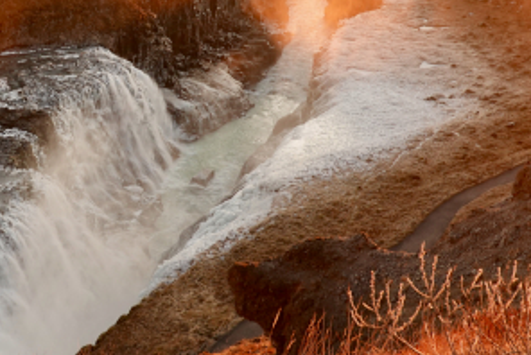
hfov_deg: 29.0
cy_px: 59
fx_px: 1004
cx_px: 115
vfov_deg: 19.8
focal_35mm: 68
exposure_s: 1/30
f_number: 6.3
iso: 160
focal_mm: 11.76
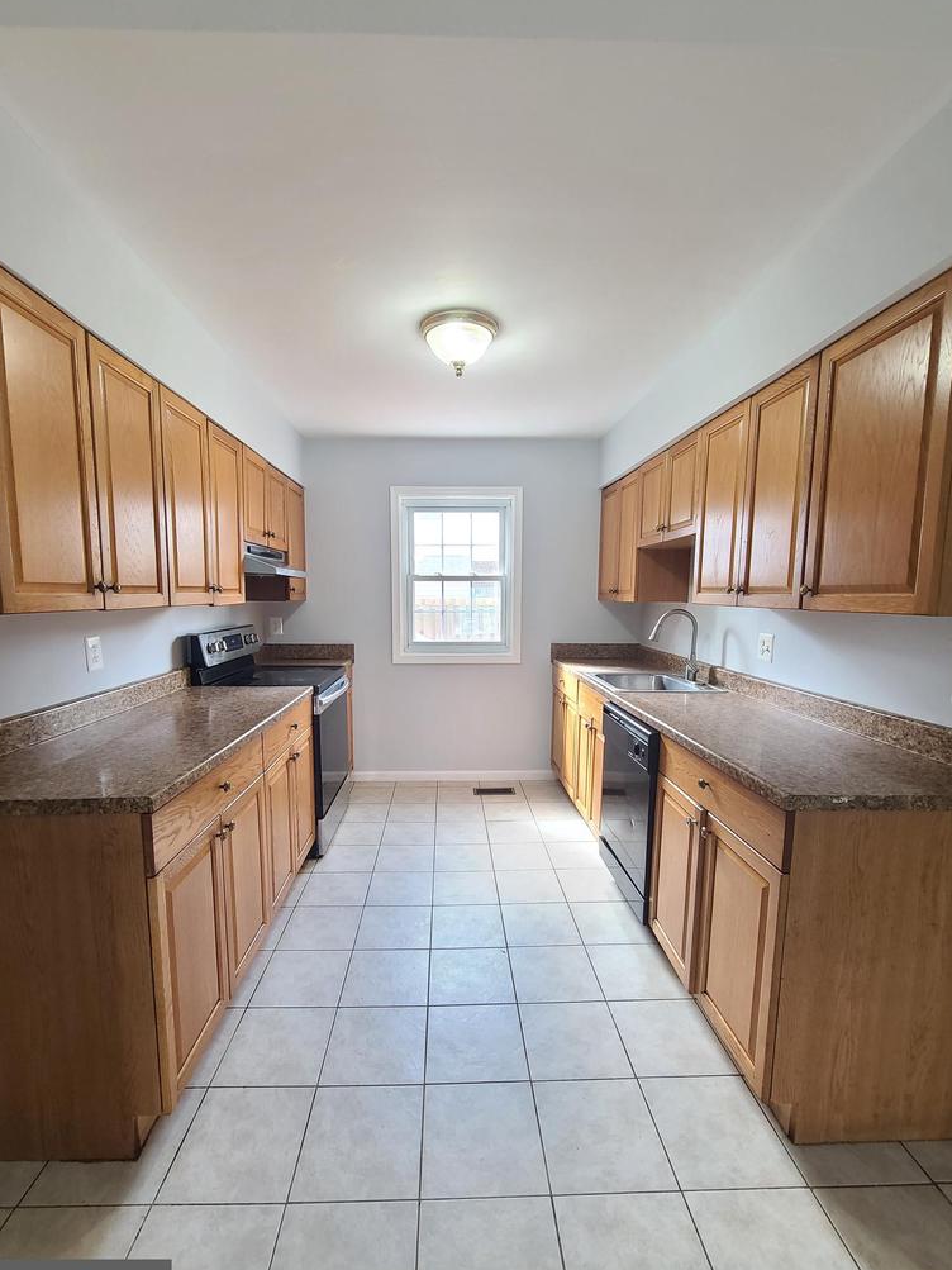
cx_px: 462
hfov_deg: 85.6
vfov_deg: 102.1
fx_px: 513
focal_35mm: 14
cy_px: 648
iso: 320
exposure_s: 1/60
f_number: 2.2
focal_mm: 2.2
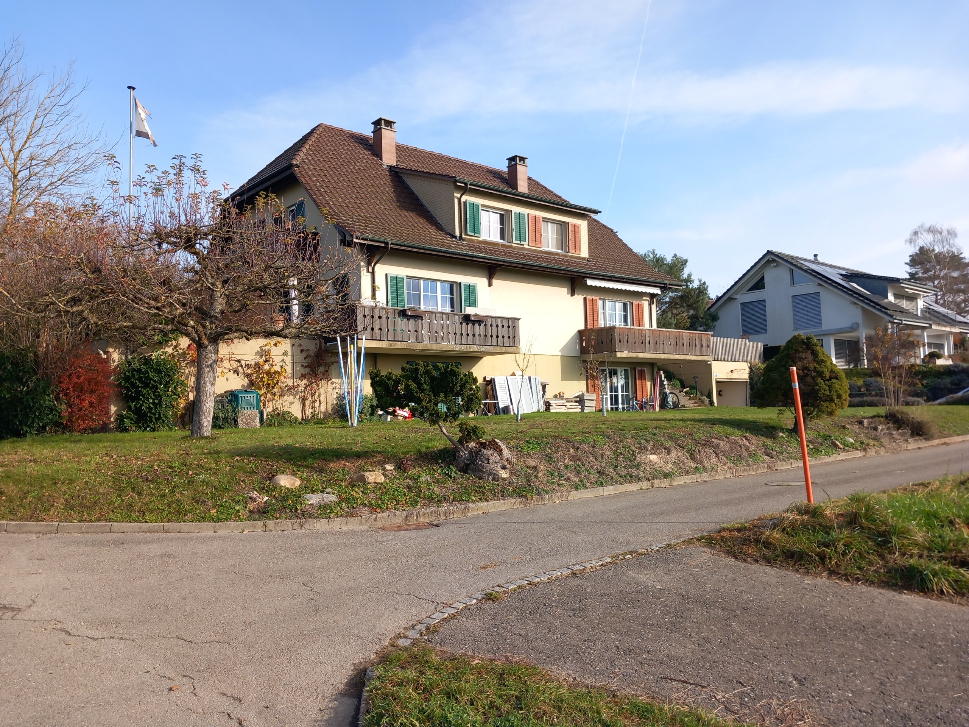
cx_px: 484
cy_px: 364
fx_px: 756
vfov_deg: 51.4
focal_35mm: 27
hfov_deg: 65.3
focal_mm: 4
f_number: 1.8
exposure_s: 1/296
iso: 20
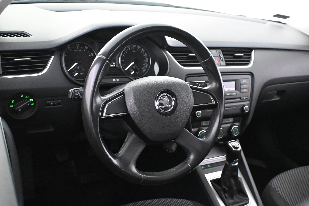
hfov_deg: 49.6
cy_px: 103
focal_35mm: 39
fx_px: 335
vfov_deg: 34.2
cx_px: 154
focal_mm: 26
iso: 8000
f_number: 4.5
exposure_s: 1/40
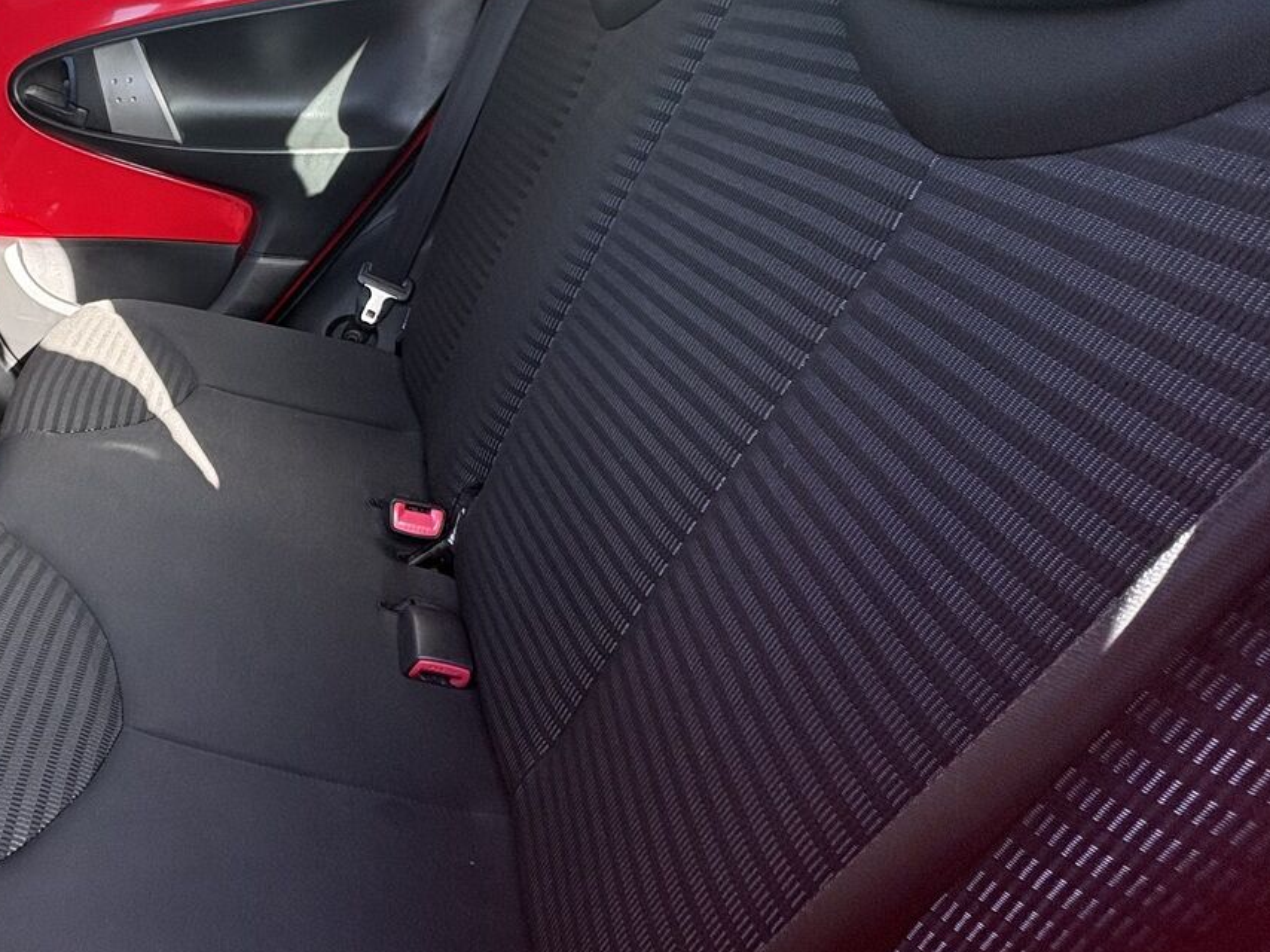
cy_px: 463
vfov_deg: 49.7
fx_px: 1027
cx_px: 155
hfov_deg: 55.9
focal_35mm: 28
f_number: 2.2
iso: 125
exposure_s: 1/99
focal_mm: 2.22
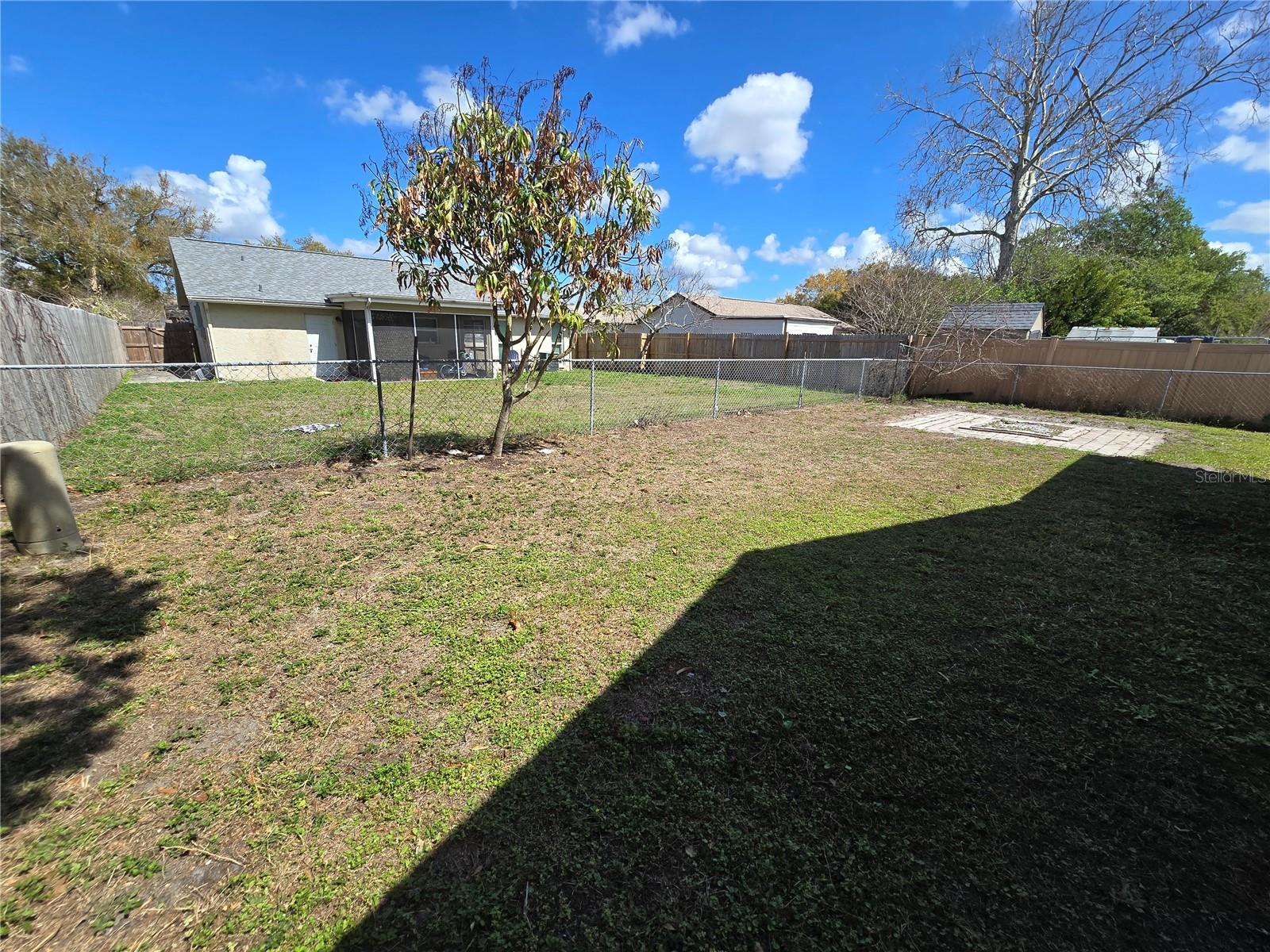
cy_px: 476
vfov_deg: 89.9
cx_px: 635
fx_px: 477
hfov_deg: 106.2
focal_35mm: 13
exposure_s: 1/1709
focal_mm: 2.2
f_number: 2.2
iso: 50
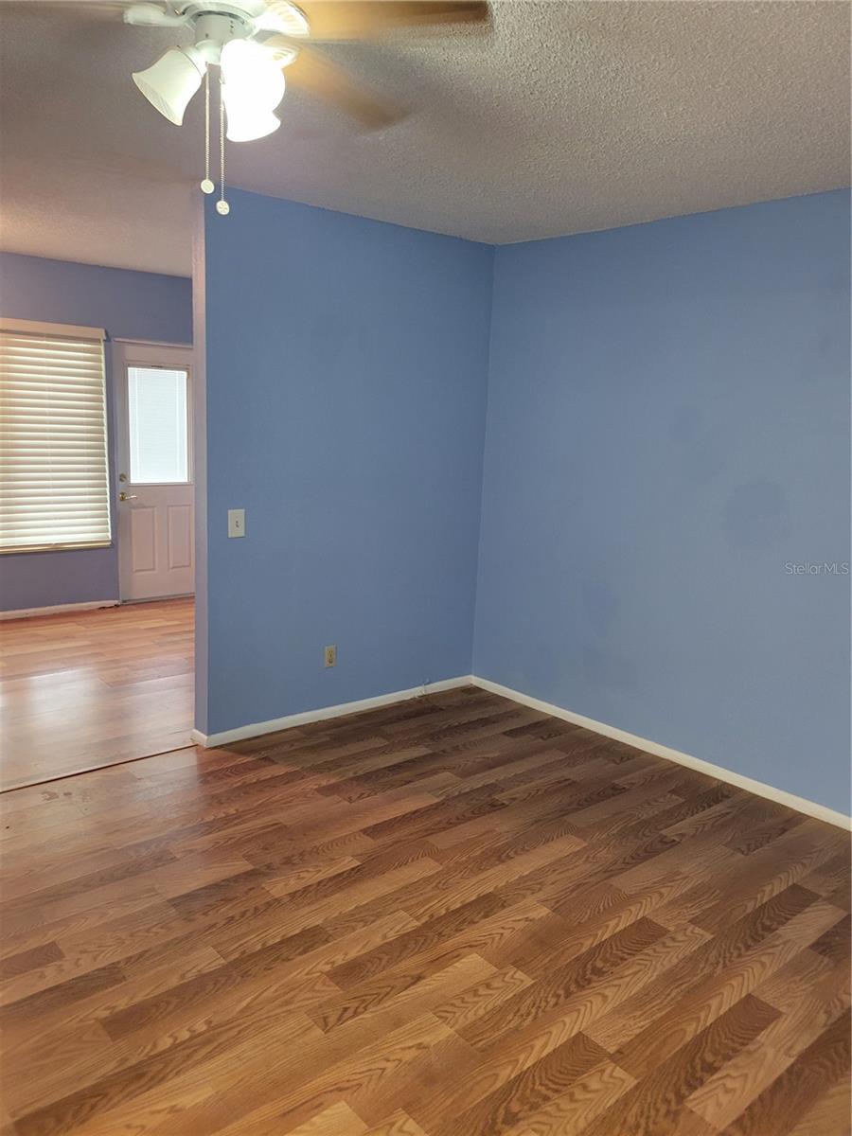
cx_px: 426
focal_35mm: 26
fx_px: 853
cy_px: 568
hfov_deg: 53.1
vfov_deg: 67.3
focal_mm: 5.4
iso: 250
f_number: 1.8
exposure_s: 1/40
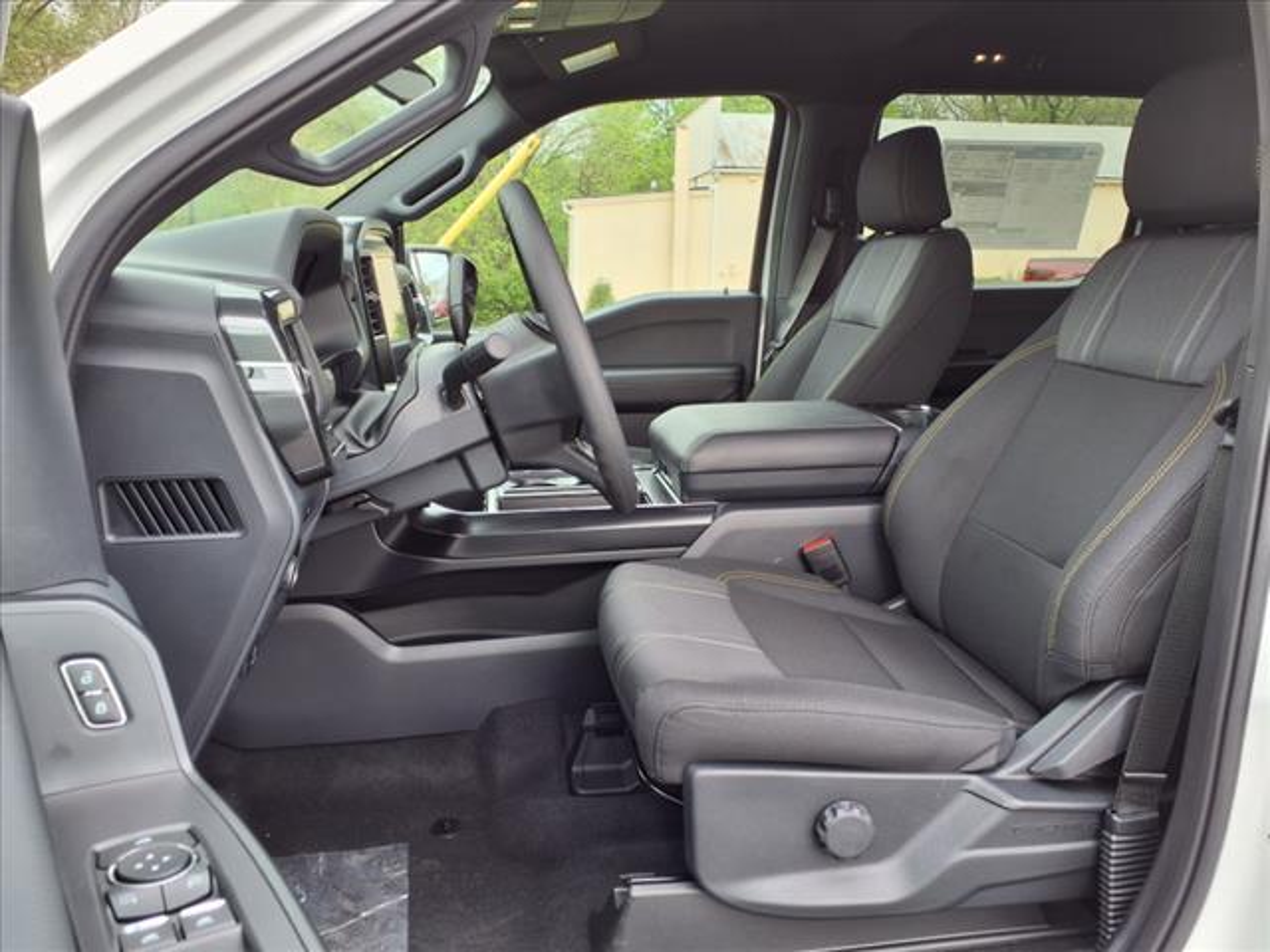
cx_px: 635
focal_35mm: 27
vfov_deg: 51.4
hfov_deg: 65.3
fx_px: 991
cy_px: 476
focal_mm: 3.58
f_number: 1.9
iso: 40
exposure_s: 1/164
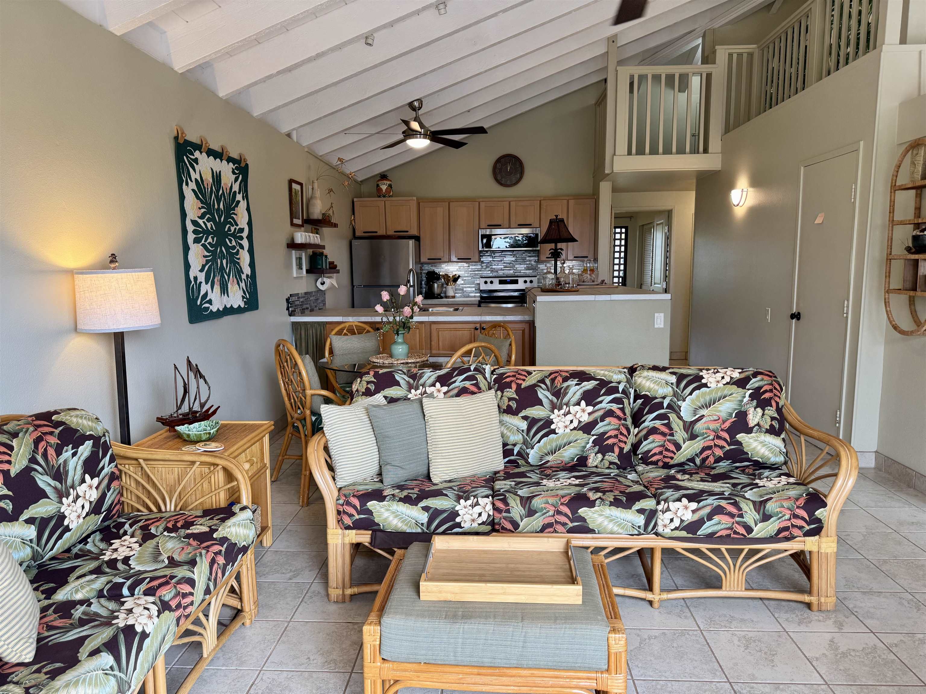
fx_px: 642
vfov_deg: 56.8
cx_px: 463
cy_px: 347
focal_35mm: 24
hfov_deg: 71.6
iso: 100
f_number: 1.78
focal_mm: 6.76
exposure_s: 1/120
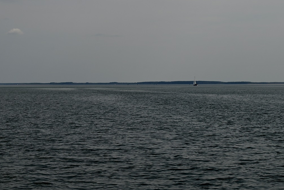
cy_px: 52
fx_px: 821
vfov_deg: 13.1
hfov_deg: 19.6
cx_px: 130
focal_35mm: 104
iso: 100
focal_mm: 70
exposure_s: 1/1000
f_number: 8
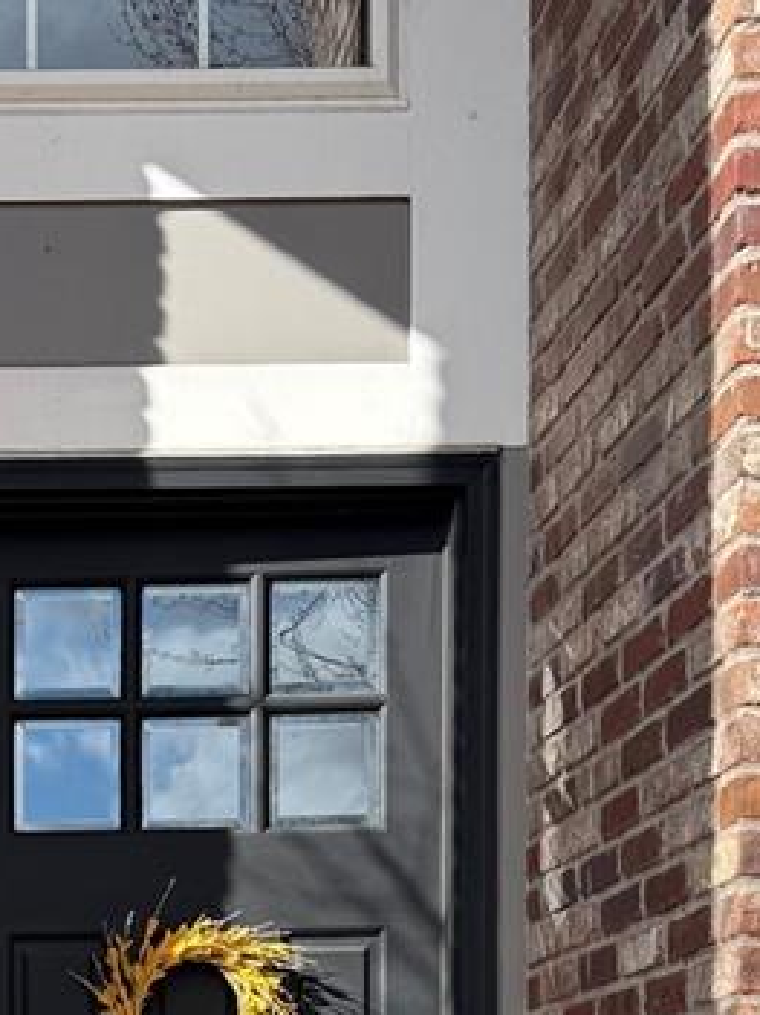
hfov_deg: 17.3
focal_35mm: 82
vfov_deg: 22.3
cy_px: 1157
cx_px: -95
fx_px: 2402
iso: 80
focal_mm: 6.76
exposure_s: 1/2299
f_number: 1.78
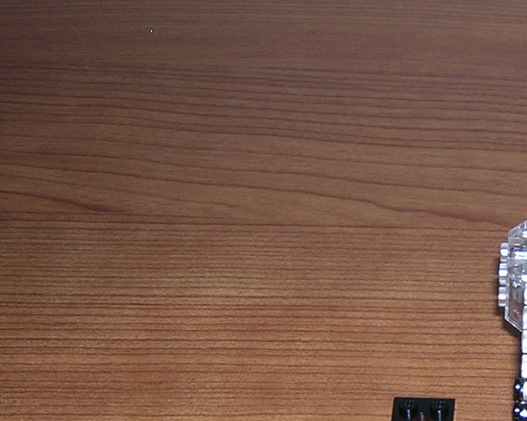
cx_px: 527
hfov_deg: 22.4
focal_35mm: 82
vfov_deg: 18.7
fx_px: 1278
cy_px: 266
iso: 100
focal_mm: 5.2
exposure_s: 1/60.1
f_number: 2.7
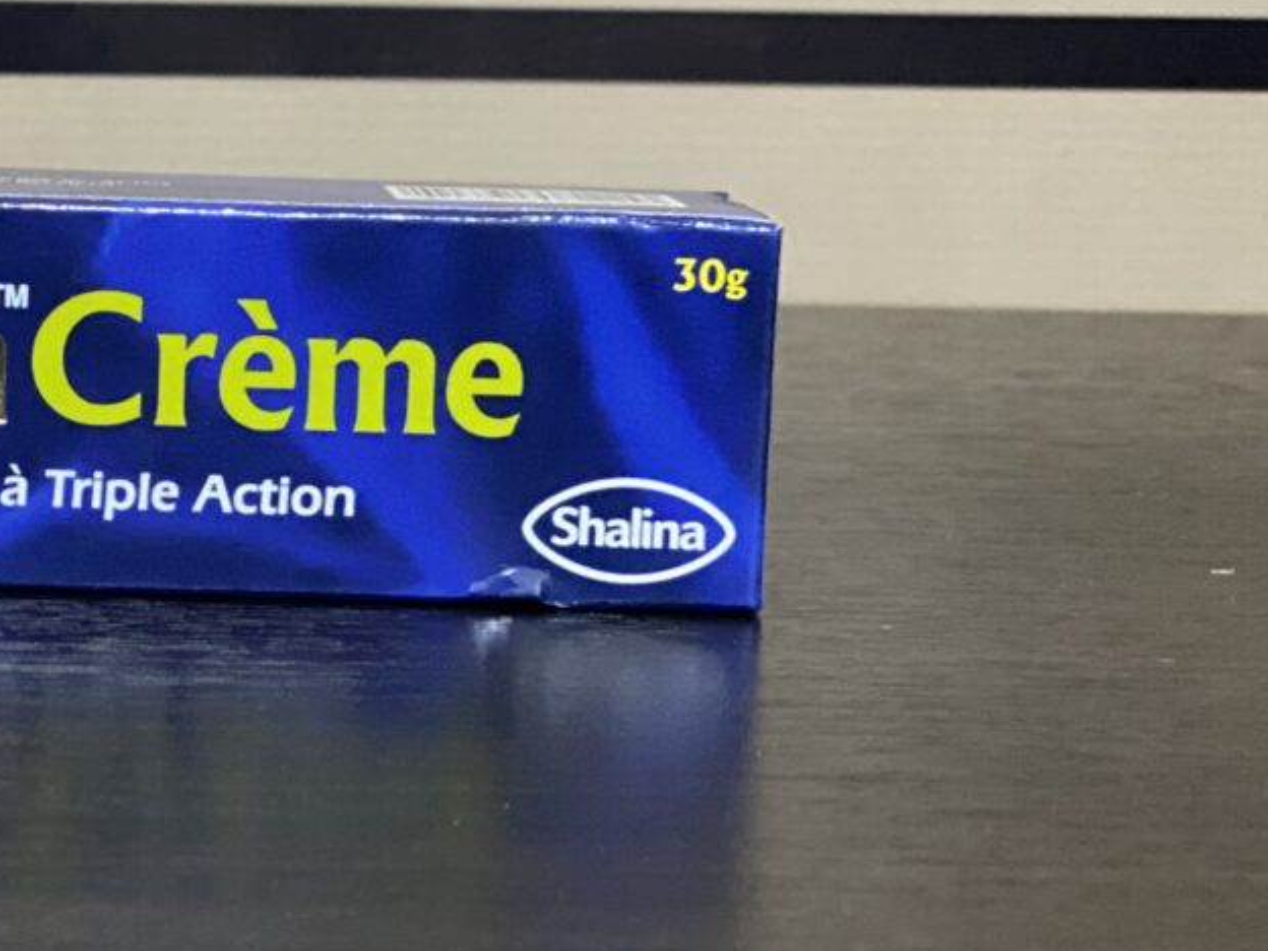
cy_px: 490
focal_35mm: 128
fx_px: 4689
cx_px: -128
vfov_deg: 11.6
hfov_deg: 15.0
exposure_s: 1/15
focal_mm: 6
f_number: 2
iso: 500
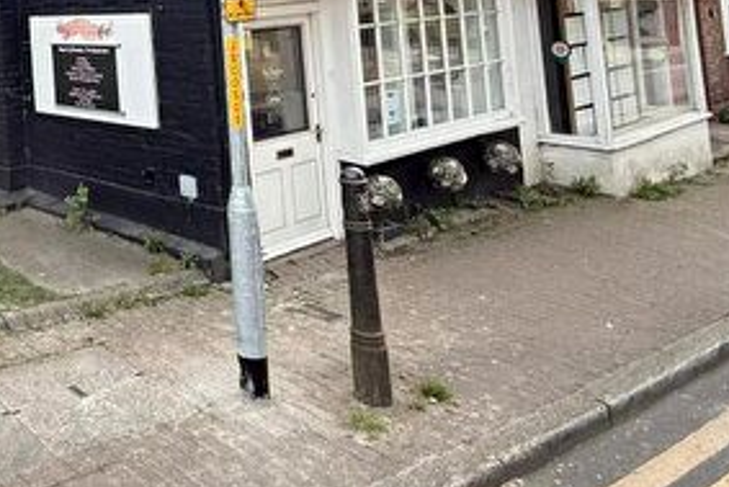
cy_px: -45
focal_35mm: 36
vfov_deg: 32.6
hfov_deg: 45.5
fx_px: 729
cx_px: 13
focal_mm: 2.22
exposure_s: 1/433
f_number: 2.2
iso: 64
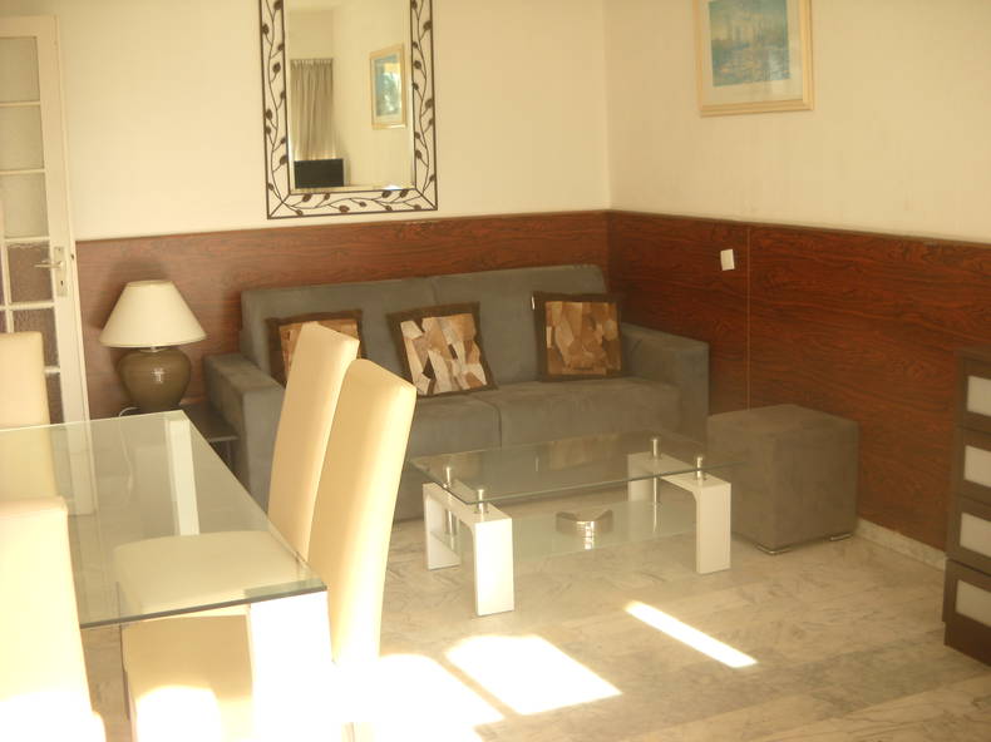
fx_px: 1173
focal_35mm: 41
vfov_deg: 35.1
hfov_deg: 45.8
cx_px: 496
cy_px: 371
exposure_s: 1/64
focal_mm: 6.72
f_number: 3.1
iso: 64
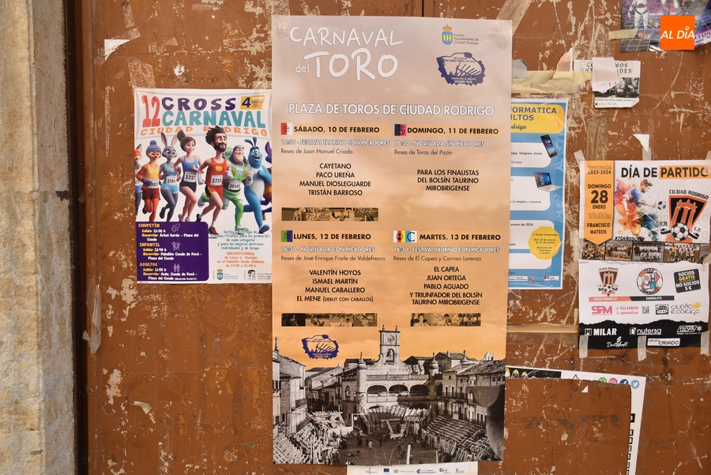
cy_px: 238
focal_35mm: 34
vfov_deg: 38.4
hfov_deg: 55.1
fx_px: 682
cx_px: 356
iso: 100
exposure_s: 1/250
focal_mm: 23
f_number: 3.8
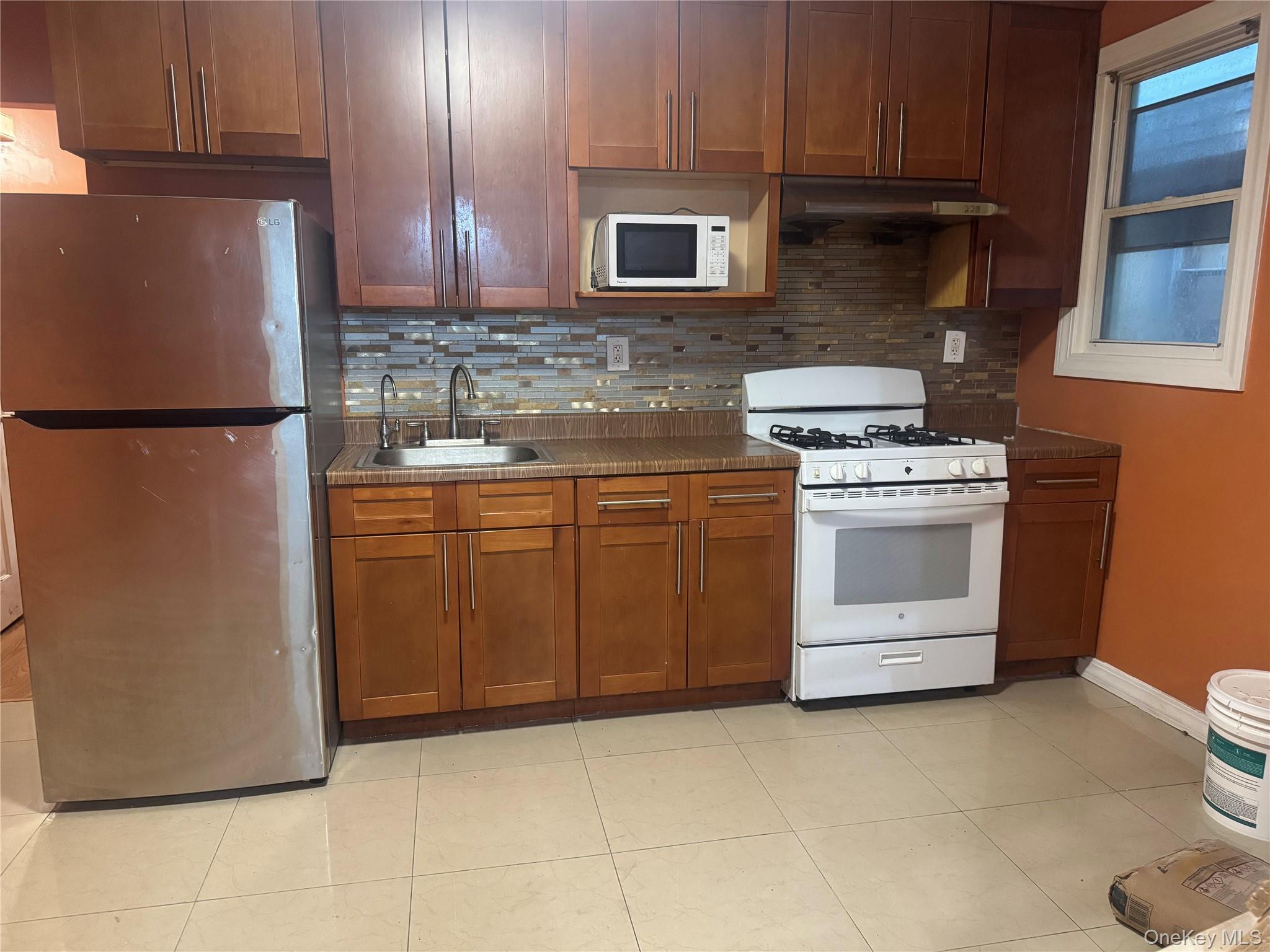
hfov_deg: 71.6
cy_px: 476
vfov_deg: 56.8
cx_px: 635
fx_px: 881
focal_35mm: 24
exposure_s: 1/40
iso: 640
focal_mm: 6.76
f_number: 1.78
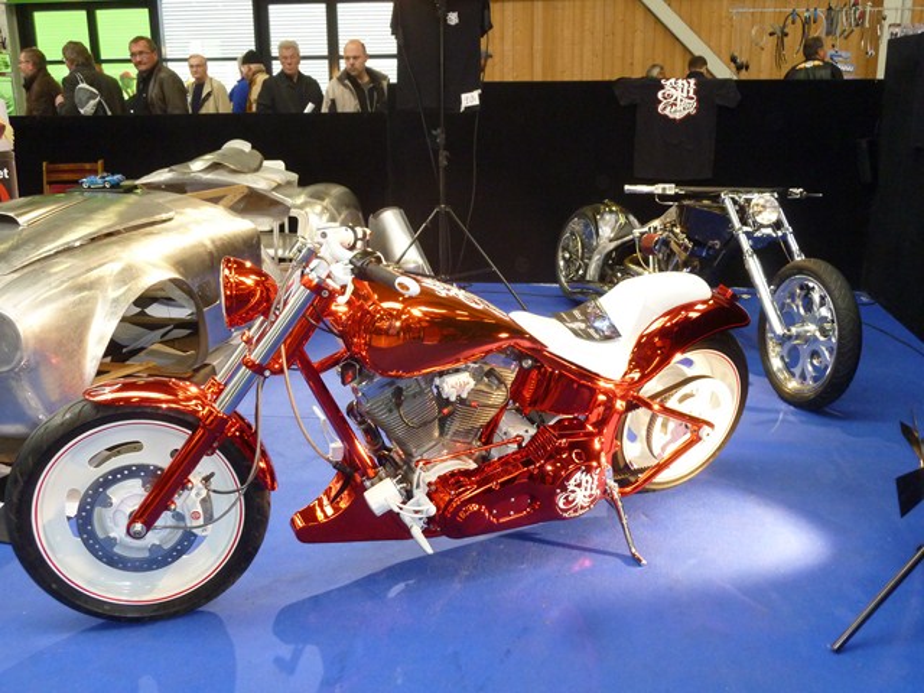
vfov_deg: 42.9
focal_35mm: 33
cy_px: 346
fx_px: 881
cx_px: 462
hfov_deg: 55.4
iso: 320
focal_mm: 5.9
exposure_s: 1/30
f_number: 3.7
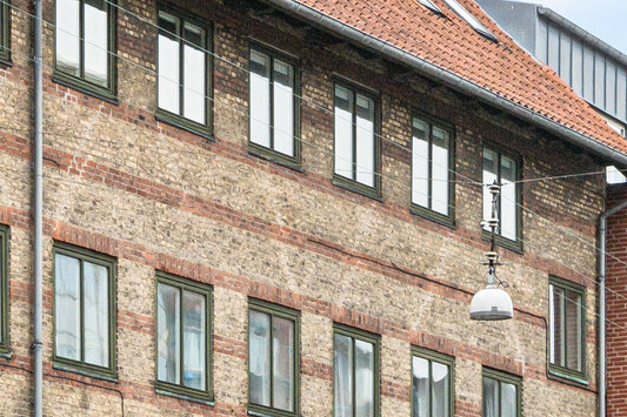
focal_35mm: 197
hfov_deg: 10.4
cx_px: 14
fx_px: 3430
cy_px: 143
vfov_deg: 7.0
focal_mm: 35
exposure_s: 1/320
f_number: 10
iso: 800
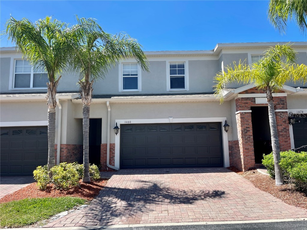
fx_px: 231
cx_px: 154
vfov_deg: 53.1
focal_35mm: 26
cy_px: 115
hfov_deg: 67.3
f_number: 1.6
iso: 32
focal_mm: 5.1
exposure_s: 1/1795
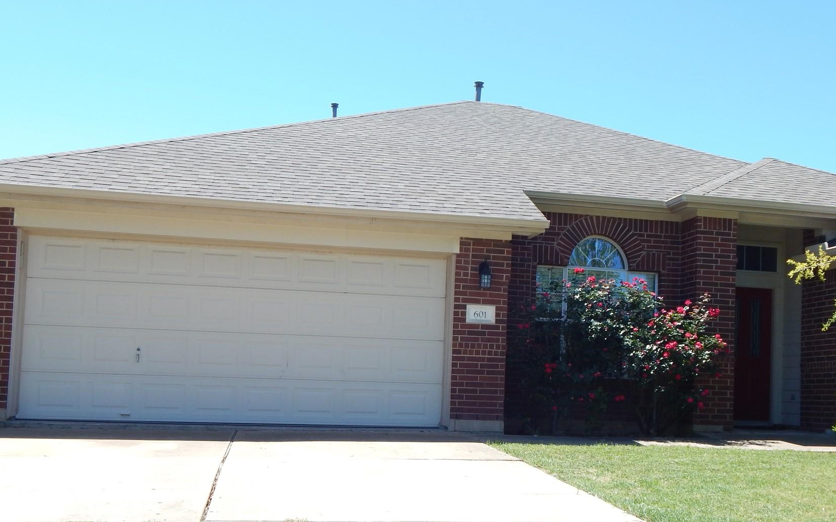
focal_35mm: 41
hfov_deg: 48.1
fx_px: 934
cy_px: 346
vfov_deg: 31.0
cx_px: 463
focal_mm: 5.6
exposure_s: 1/1500
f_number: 3.2
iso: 125
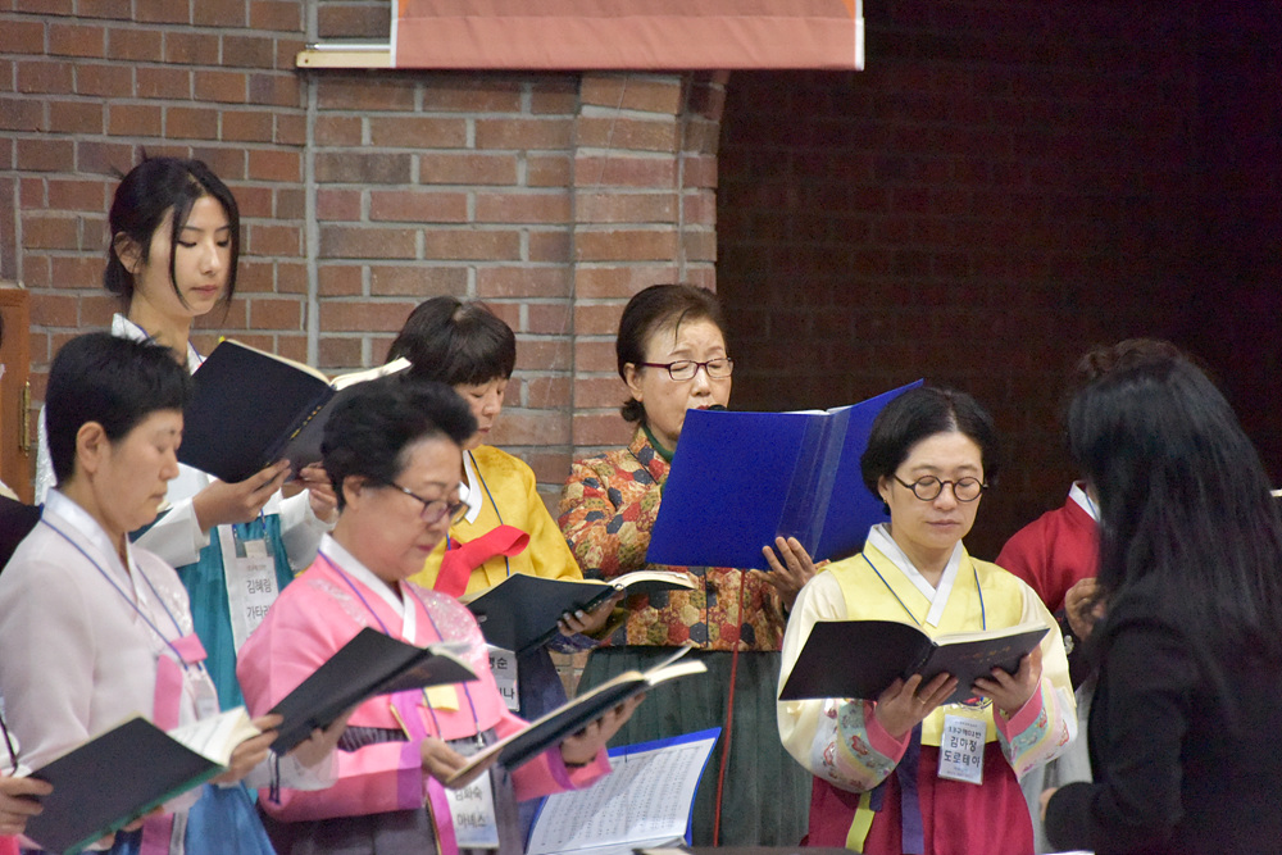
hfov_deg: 6.9
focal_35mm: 300
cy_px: 428
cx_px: 641
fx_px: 10684
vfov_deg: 4.6
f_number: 5.6
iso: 12800
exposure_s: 1/200
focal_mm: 300
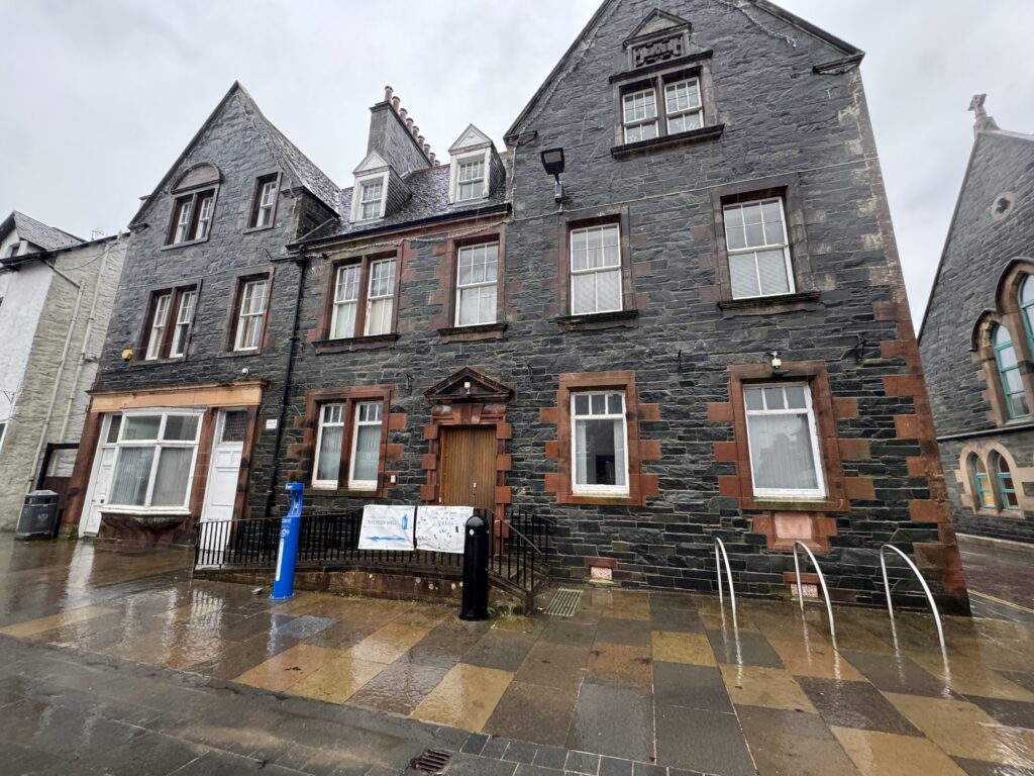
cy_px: 388
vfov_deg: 85.7
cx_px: 517
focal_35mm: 14
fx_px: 418
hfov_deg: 102.1
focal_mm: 2.22
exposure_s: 1/99
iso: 250
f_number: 2.2
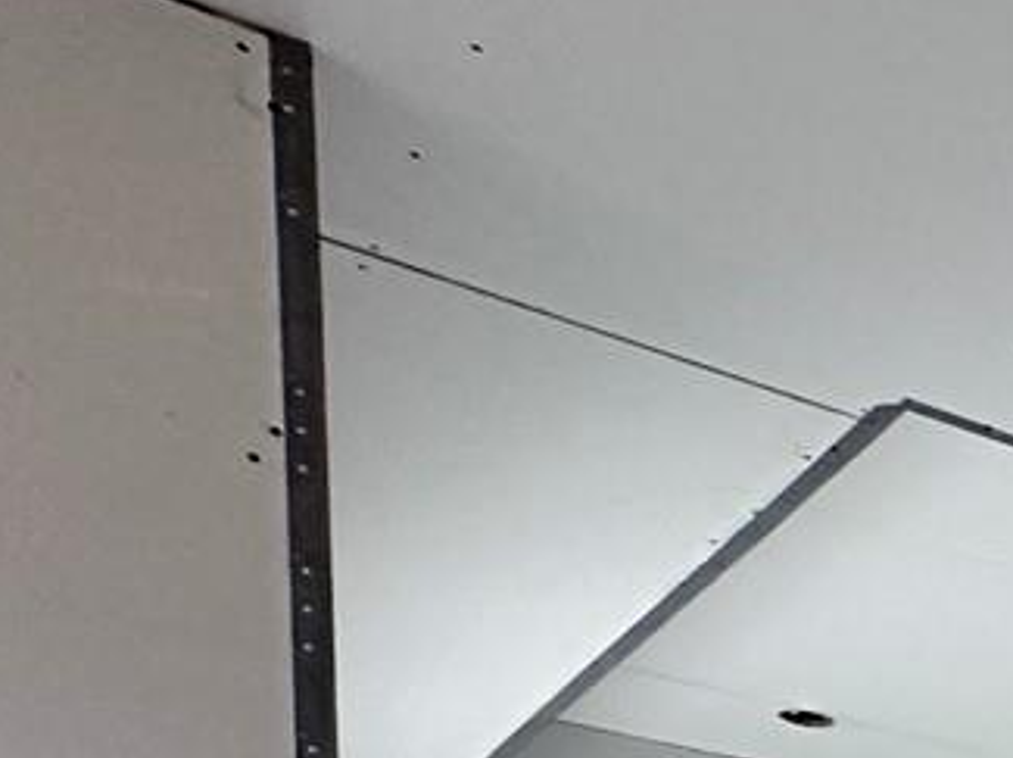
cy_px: 1485
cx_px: 2229
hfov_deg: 16.8
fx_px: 2017
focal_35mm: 69
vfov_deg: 16.5
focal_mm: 2.22
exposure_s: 1/98
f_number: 2.2
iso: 320
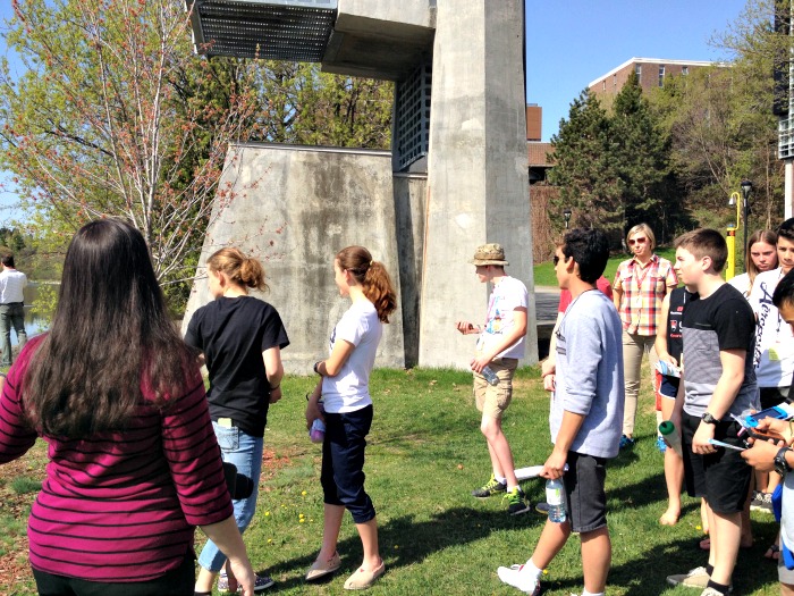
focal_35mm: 35
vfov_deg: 40.7
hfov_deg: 52.6
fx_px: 803
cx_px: 397
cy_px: 298
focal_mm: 4.28
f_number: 2.4
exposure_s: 1/1577
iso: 50
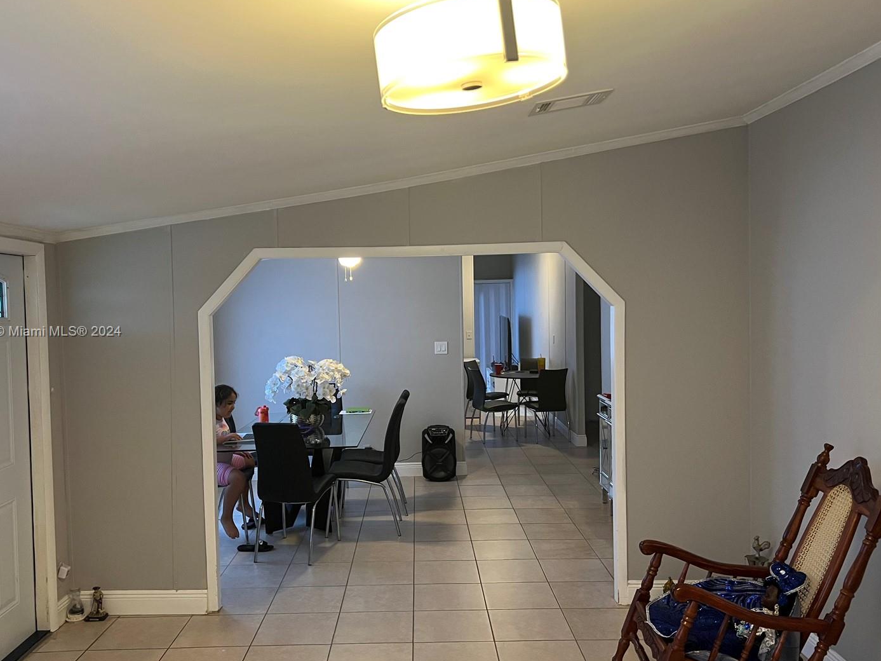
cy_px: 332
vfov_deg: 46.8
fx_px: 763
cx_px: 426
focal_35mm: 30
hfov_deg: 60.0
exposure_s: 1/60
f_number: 1.5
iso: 100
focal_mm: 5.7
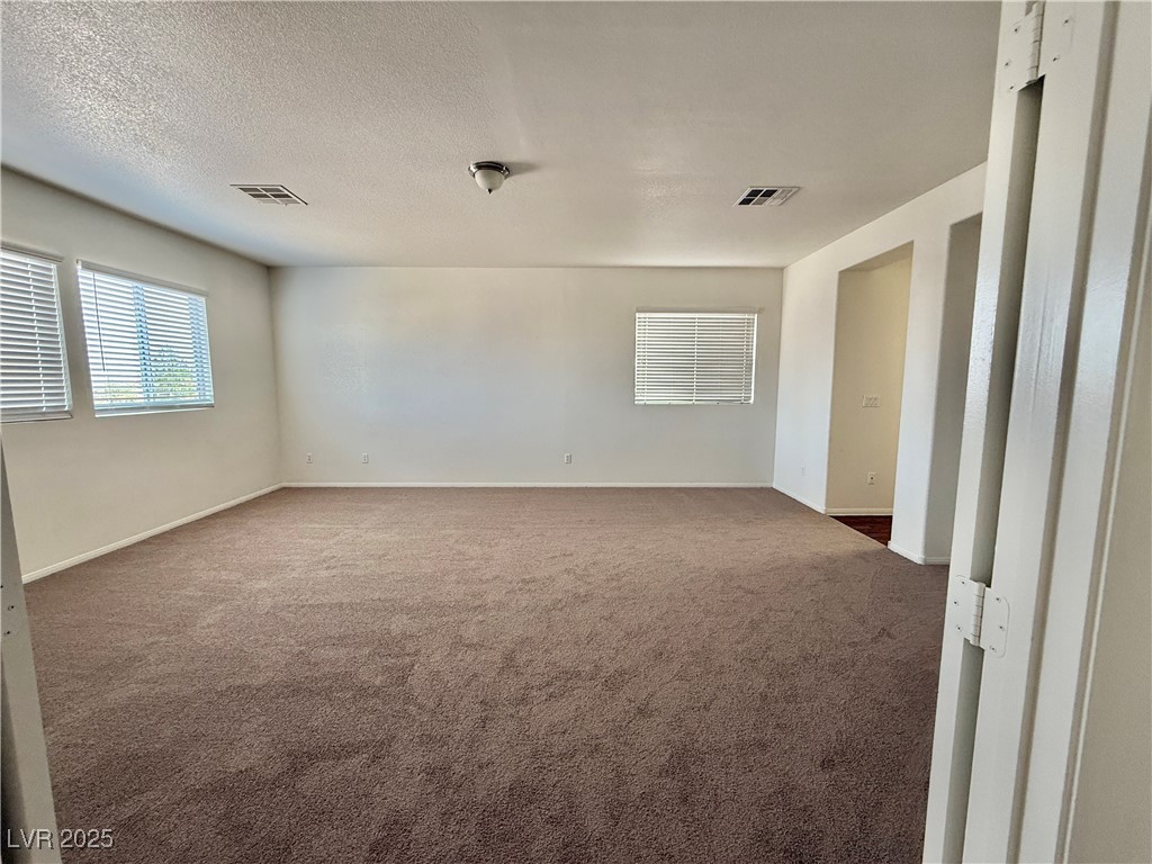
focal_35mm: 14
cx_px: 576
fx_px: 466
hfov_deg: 102.1
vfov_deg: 85.7
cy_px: 432
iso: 200
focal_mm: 2.22
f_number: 2.2
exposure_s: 1/99
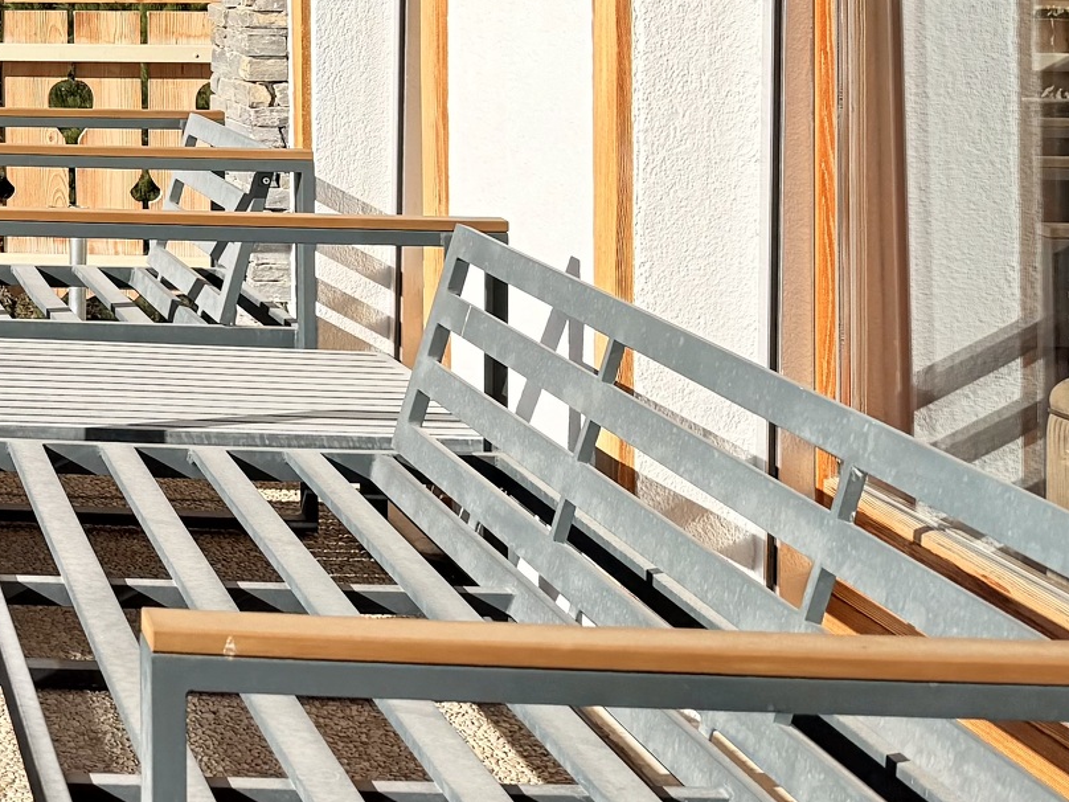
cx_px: -419
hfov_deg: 22.3
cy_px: -122
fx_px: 2347
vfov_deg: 18.5
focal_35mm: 76
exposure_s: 1/6173
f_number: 1.78
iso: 100
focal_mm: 6.76
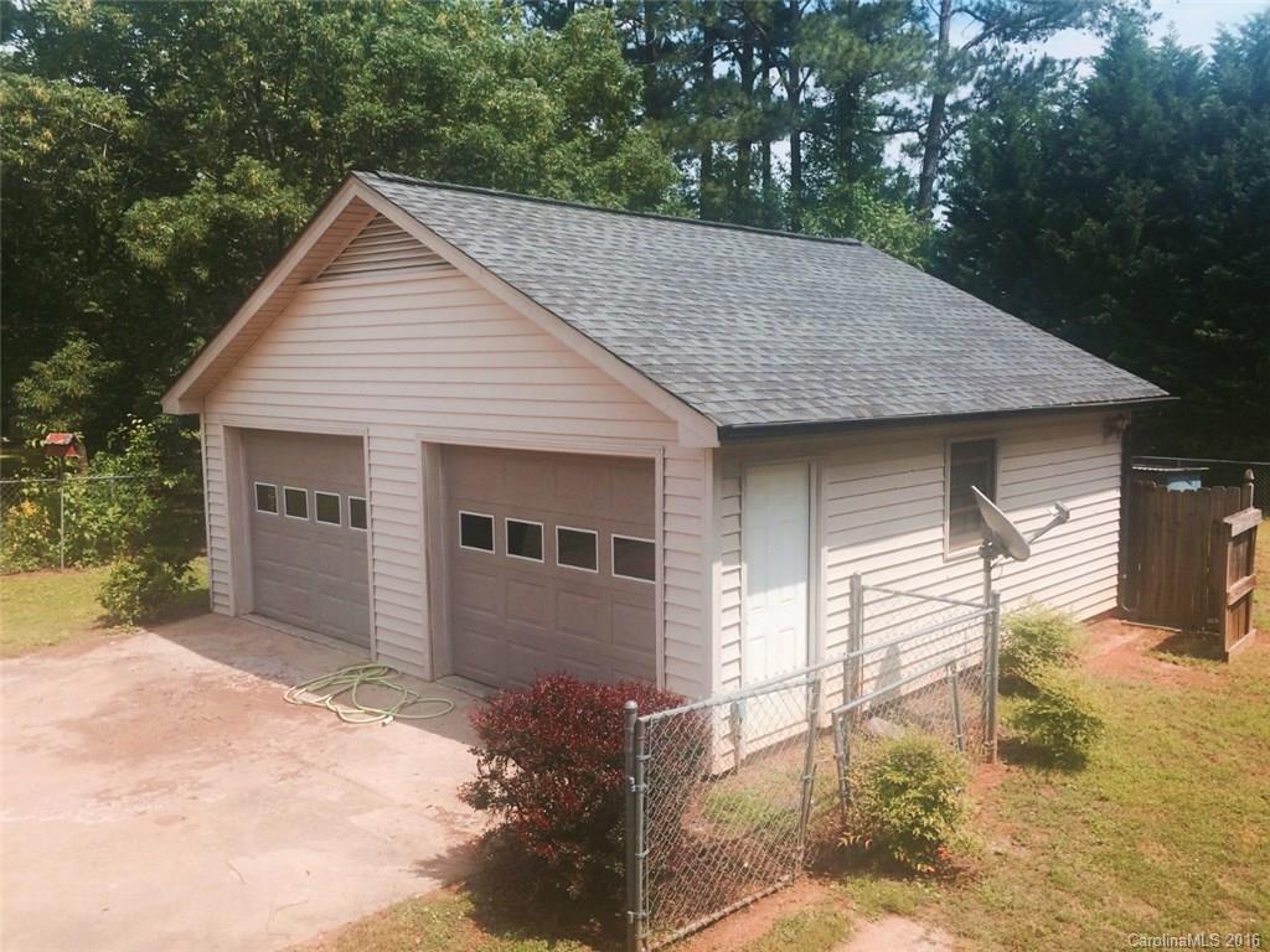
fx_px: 1064
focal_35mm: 29
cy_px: 476
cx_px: 635
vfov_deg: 48.2
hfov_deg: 61.7
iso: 32
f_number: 2.2
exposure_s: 1/1520
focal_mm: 4.15
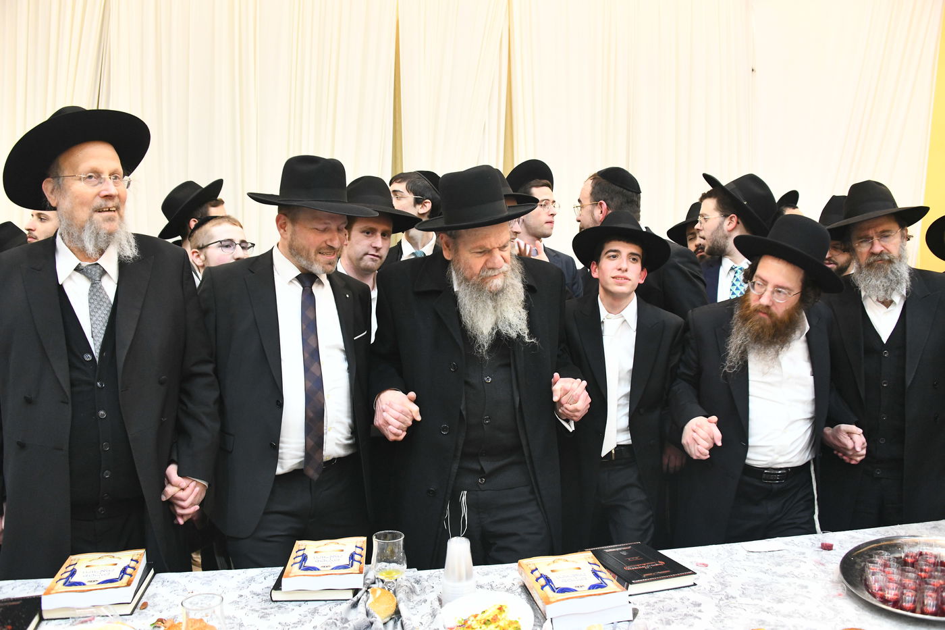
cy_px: 315
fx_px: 735
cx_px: 472
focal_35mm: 28
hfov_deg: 65.5
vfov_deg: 46.4
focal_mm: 28
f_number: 5
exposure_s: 1/100
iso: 4000
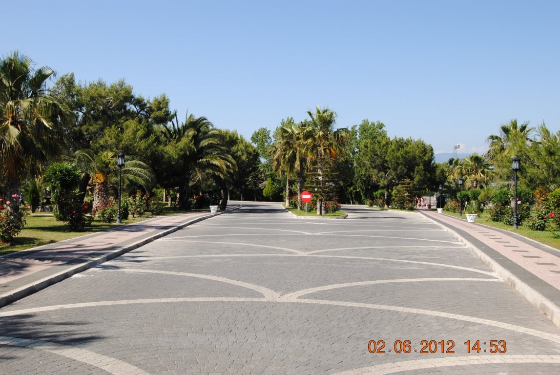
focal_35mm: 36
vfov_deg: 37.0
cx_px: 280
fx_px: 561
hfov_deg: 53.1
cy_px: 188
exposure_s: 1/200
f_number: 7.1
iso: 100
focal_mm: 24
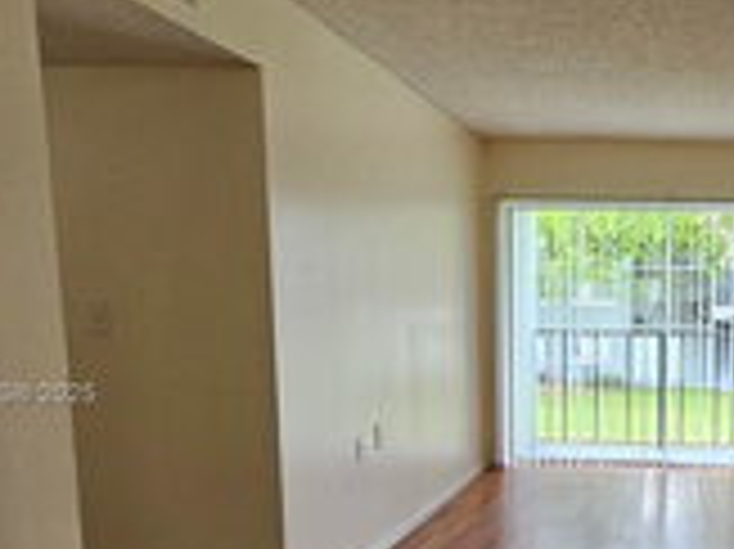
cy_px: 396
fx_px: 720
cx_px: 673
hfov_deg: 47.9
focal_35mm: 34
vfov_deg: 40.8
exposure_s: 1/100
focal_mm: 2.2
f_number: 2.2
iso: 160
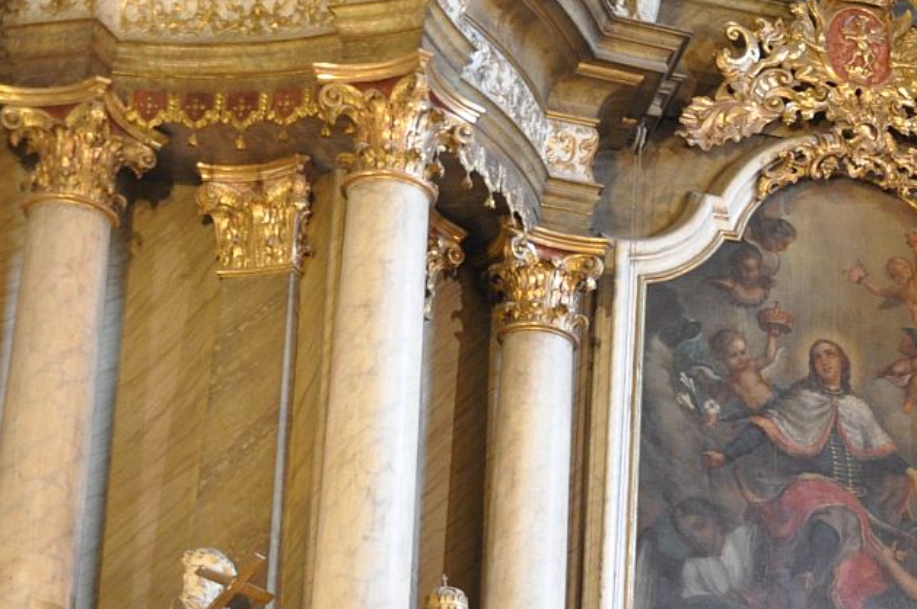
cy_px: 849
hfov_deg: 19.1
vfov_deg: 12.7
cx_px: 996
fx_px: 2621
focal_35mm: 103
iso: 800
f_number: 5
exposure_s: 1/10
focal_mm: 24
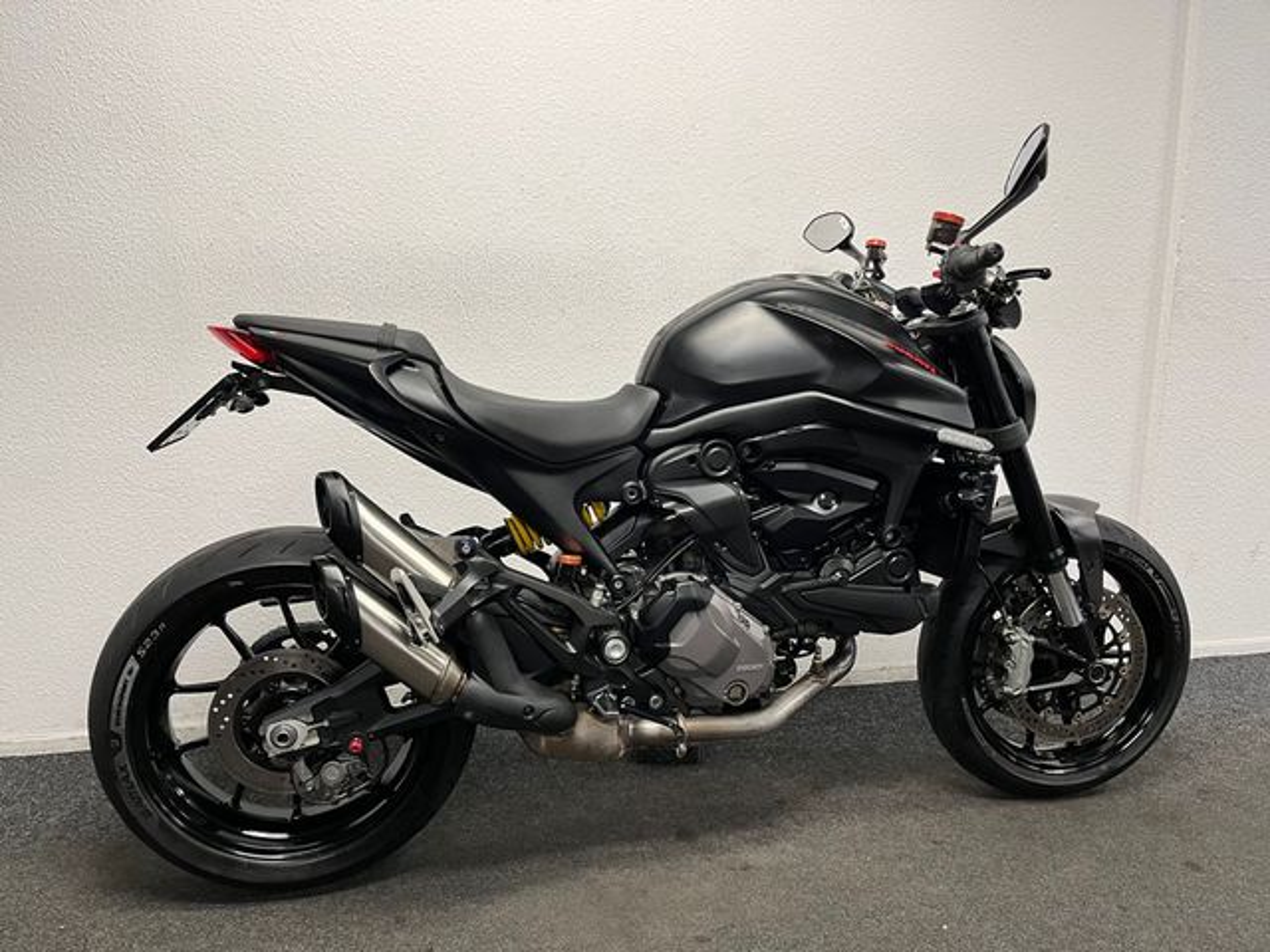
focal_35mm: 26
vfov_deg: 53.1
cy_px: 476
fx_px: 954
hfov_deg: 67.3
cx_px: 635
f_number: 1.6
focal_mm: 5.1
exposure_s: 1/50
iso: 80
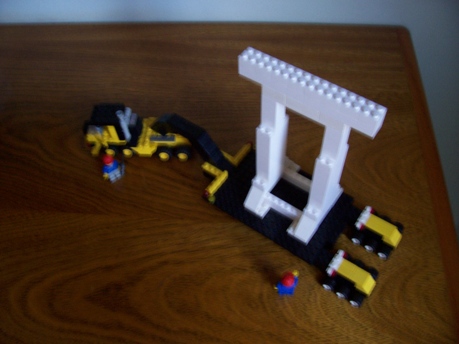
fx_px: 451
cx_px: 230
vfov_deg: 41.8
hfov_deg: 54.0
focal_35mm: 34
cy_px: 172
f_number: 2.7
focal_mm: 5.6
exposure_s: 1/11.3
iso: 160
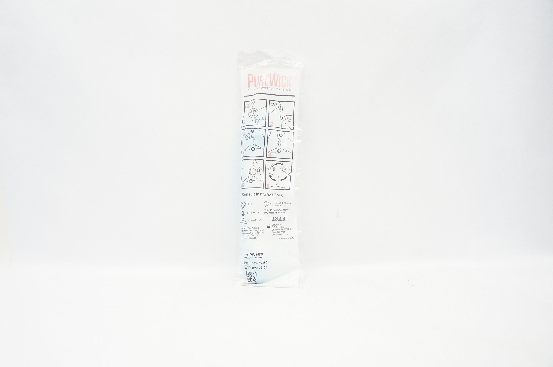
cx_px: 276
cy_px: 184
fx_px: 414
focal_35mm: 27
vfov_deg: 47.8
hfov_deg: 67.4
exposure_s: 1/80
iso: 400
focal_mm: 18
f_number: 3.5
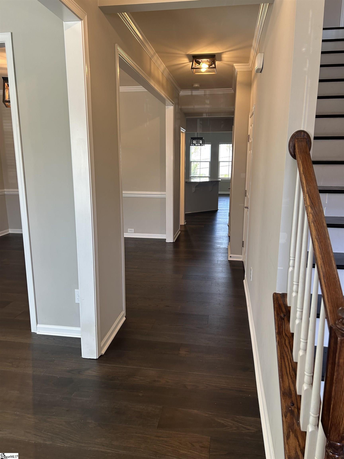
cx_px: 172
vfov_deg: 67.3
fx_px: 345
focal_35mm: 26
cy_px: 230
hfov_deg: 53.1
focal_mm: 5.7
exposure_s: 1/121
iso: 80
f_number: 1.5
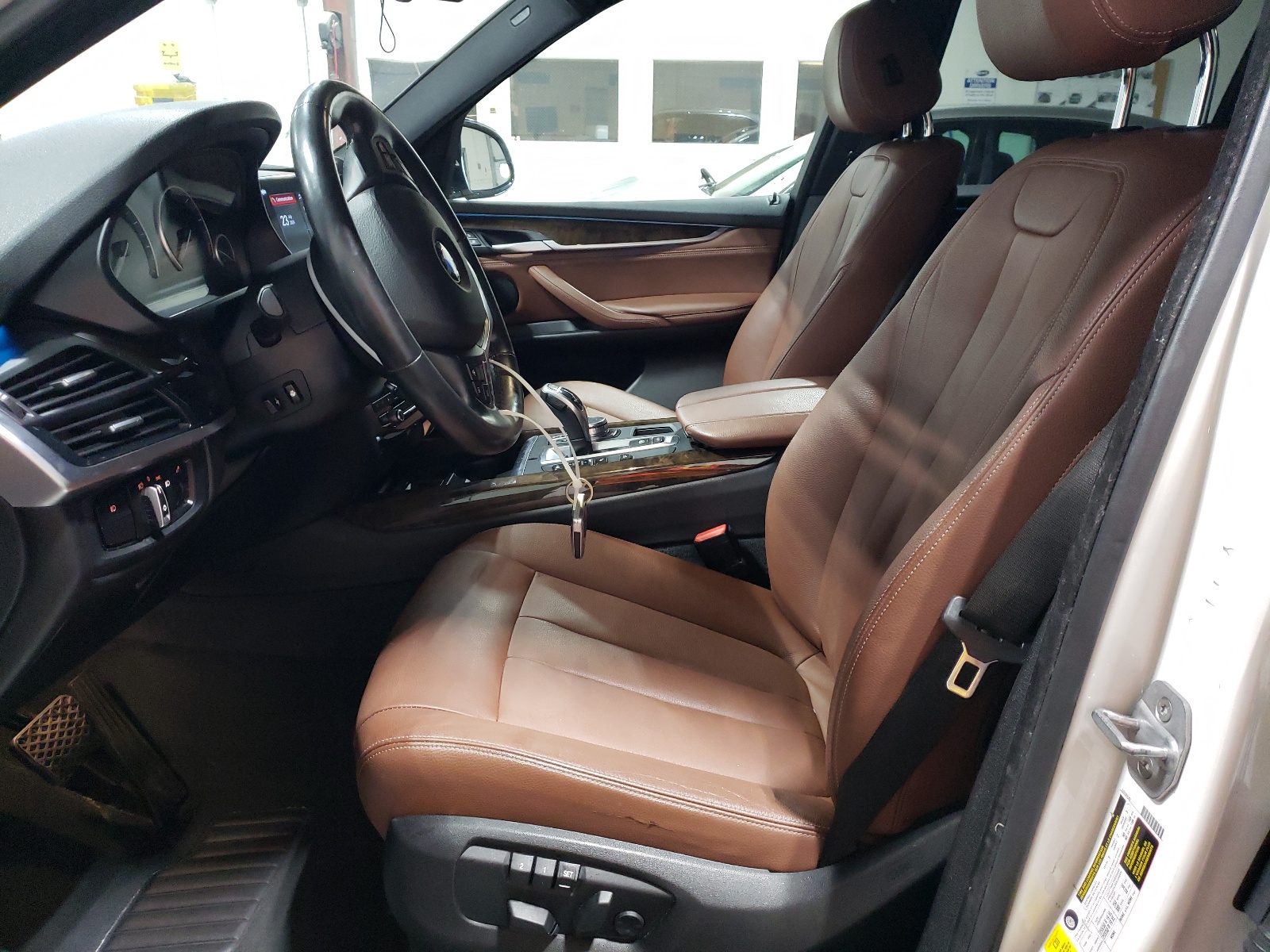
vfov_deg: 53.1
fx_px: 954
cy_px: 476
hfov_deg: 67.3
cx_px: 635
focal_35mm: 26
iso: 274
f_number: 1.5
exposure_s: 1/40
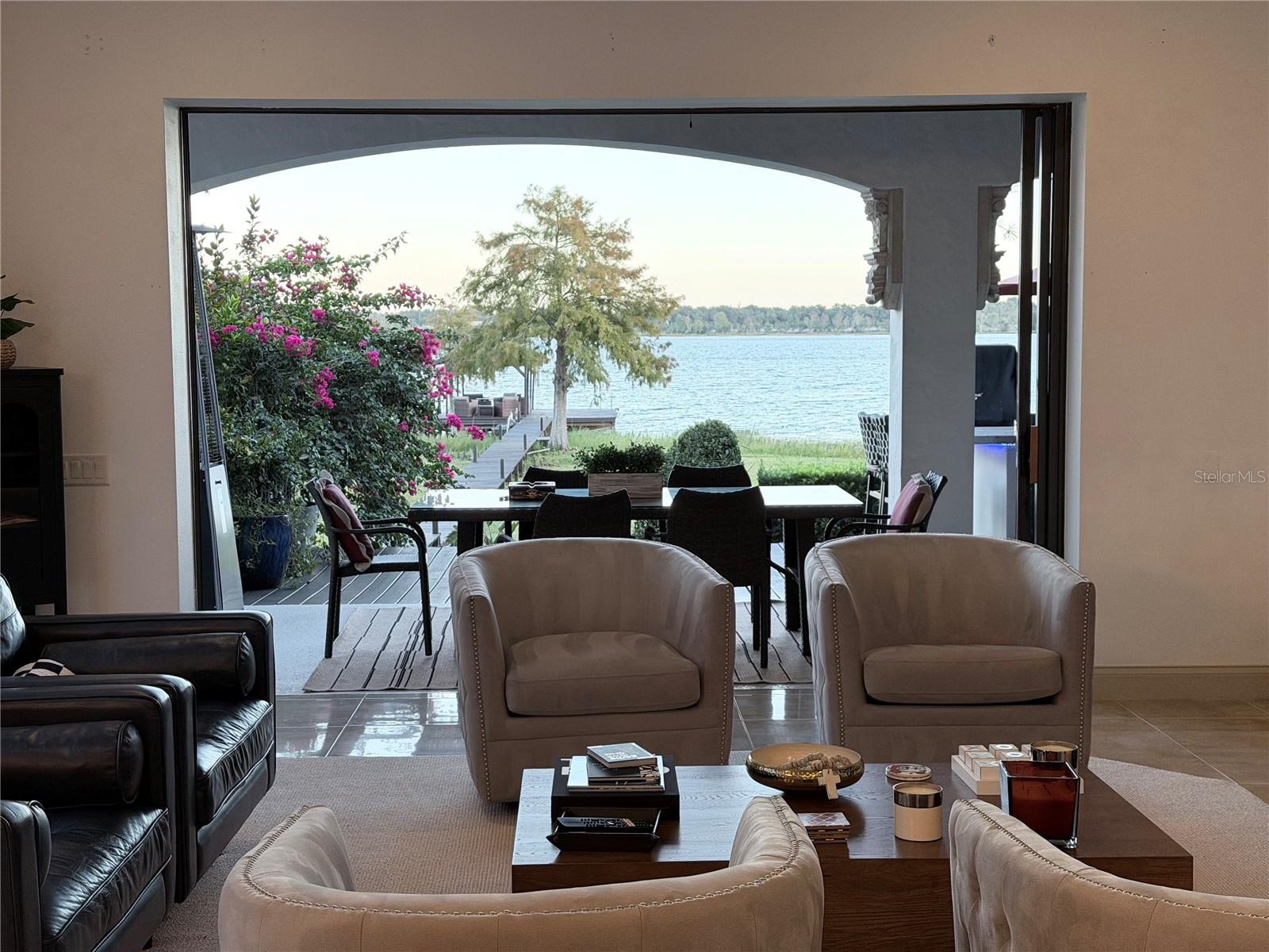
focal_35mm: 48
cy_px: 476
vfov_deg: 30.3
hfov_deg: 39.7
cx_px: 634
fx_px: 1760
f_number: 1.78
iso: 160
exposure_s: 1/227
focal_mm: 6.76
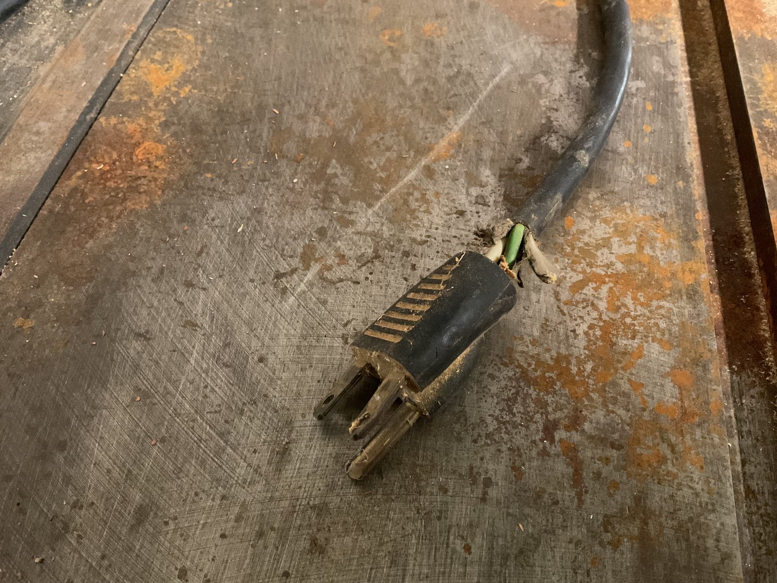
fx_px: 651
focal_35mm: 29
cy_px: 292
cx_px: 388
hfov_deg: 61.7
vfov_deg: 48.2
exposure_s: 1/24
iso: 500
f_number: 1.8
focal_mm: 3
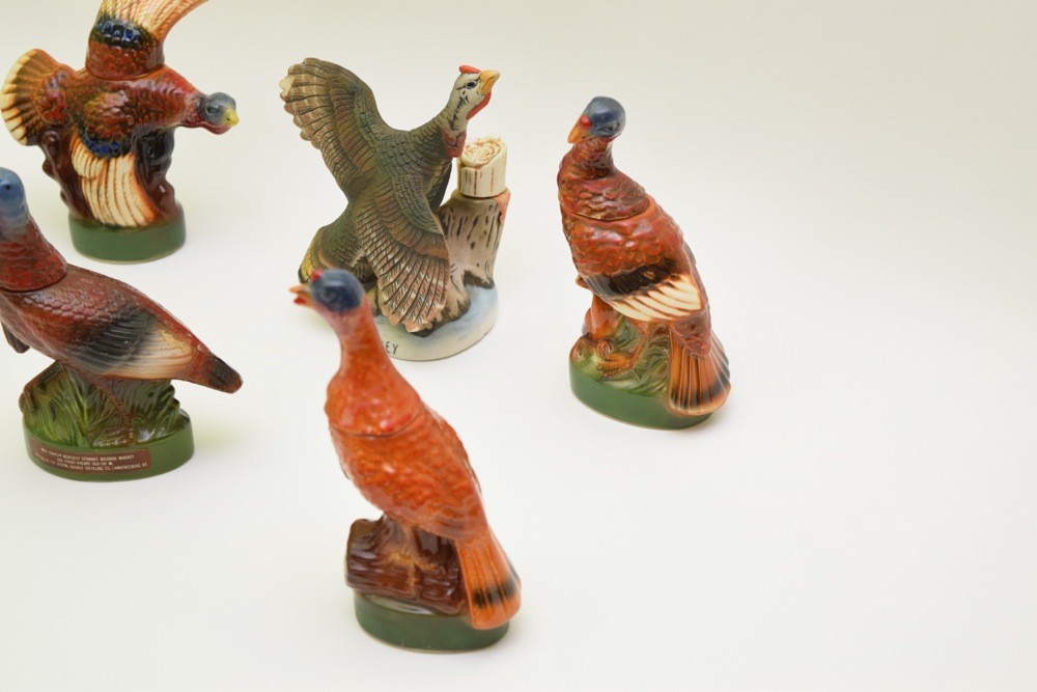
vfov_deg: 16.6
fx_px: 2377
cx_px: 518
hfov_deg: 24.6
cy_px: 346
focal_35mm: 82
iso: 1100
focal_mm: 55
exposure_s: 1/60
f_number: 5.6
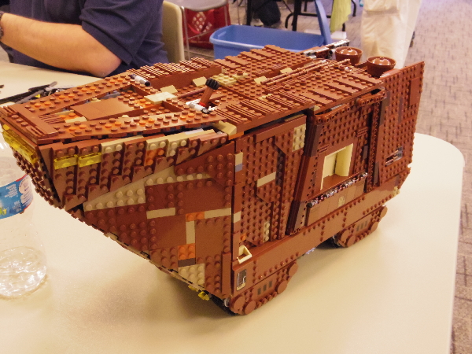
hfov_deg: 50.1
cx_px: 236
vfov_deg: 38.7
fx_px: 505
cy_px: 177
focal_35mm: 37
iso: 2000
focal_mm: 6.8
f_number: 4.5
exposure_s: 1/60
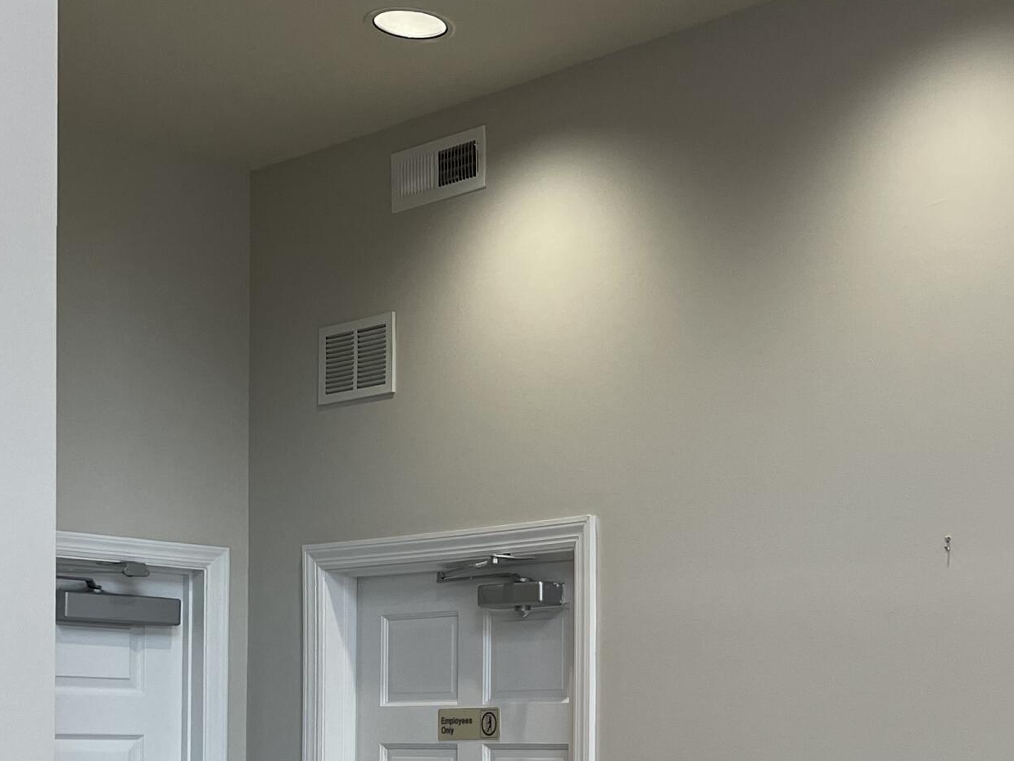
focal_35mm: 63
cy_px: 718
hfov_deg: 30.0
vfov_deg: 22.6
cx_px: 807
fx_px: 1846
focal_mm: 4.2
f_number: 1.6
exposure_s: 1/120
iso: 100
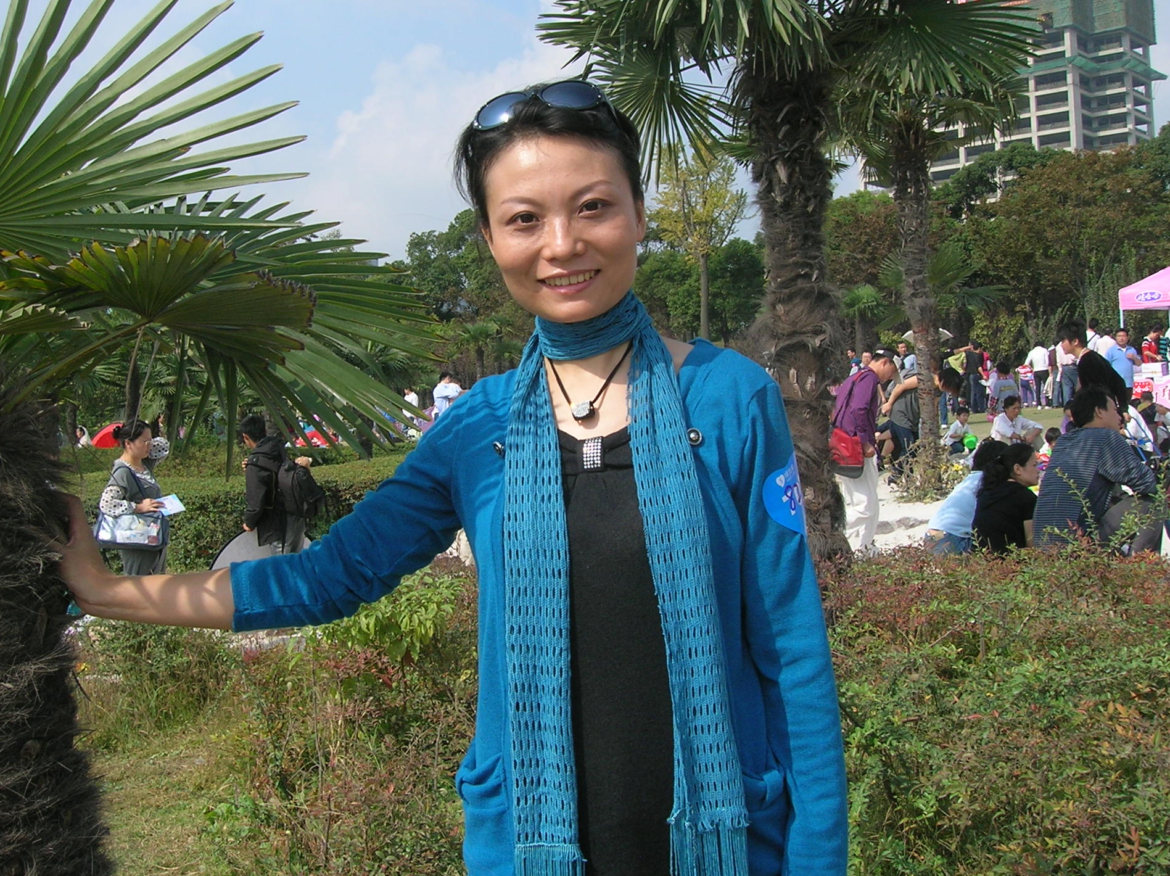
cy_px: 400
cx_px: 542
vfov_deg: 35.1
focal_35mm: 41
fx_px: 1385
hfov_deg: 45.8
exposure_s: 1/398
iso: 50
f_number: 4.9
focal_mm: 5.7
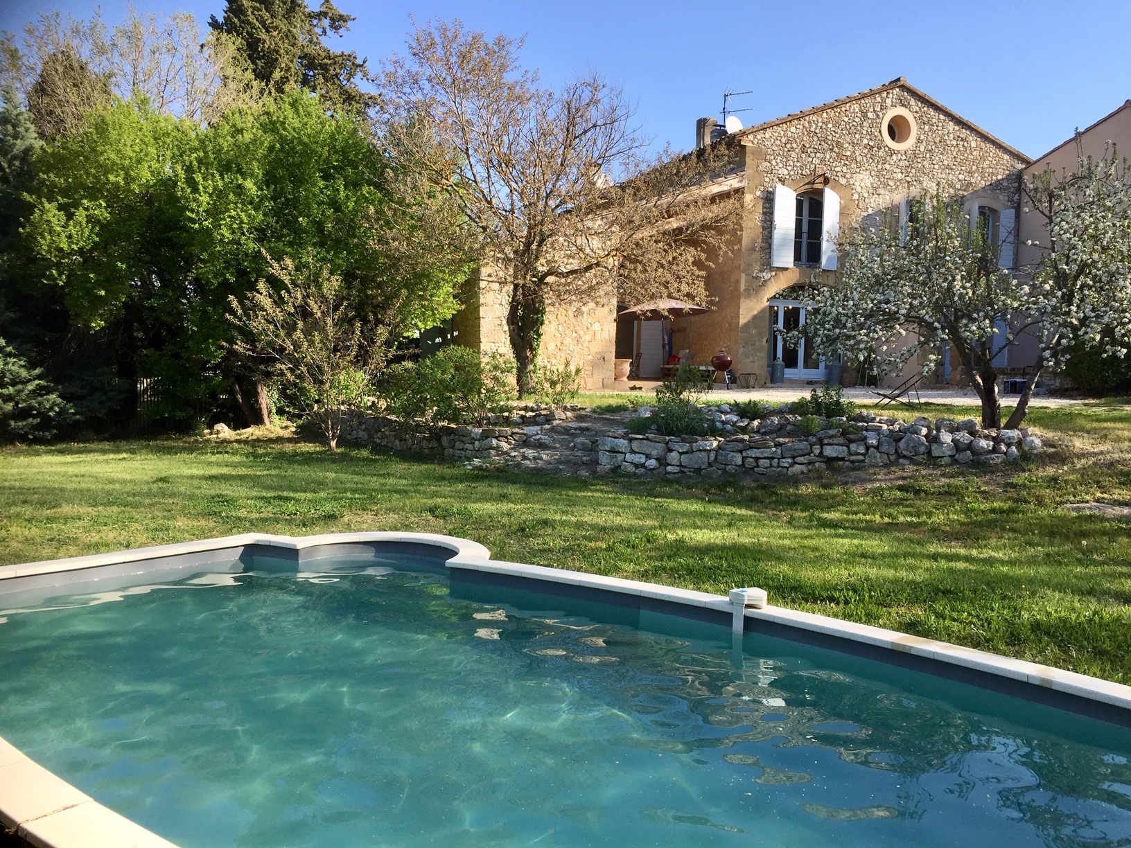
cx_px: 566
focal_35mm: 29
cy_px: 424
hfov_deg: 61.7
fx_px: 948
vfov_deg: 48.2
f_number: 2.2
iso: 32
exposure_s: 1/879
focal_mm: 4.15
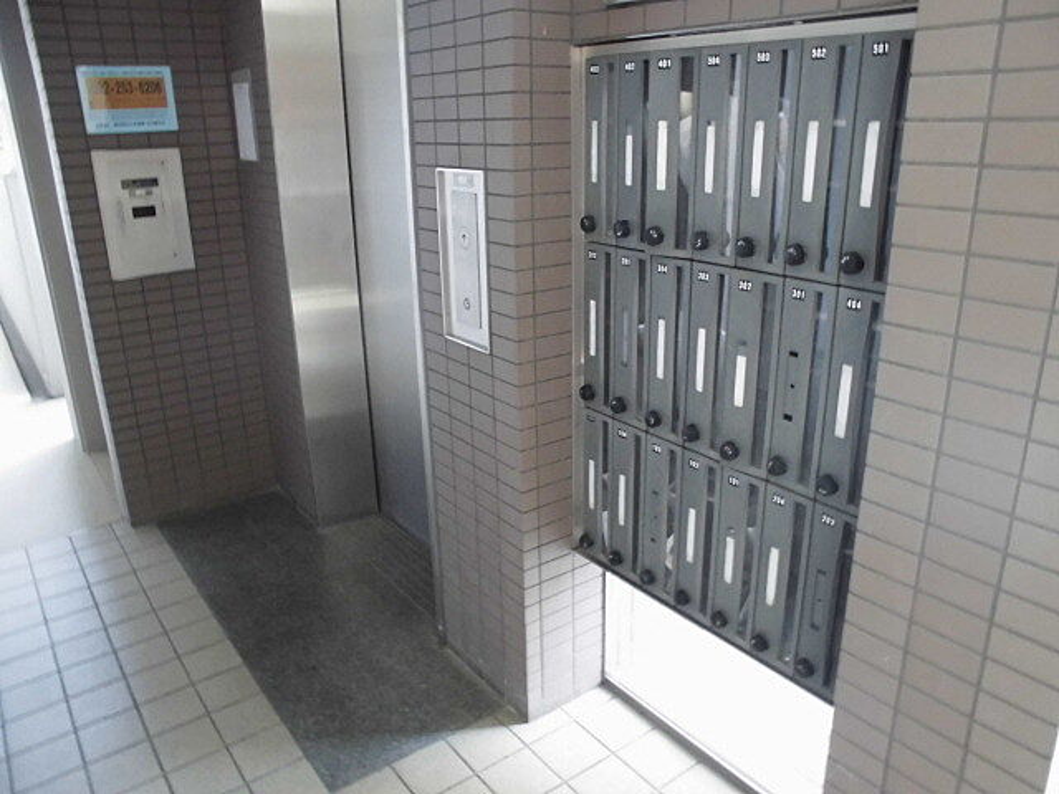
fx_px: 795
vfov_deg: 53.1
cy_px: 397
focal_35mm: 26
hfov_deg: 67.3
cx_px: 530
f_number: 3.5
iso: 400
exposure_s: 1/10
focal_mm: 4.6
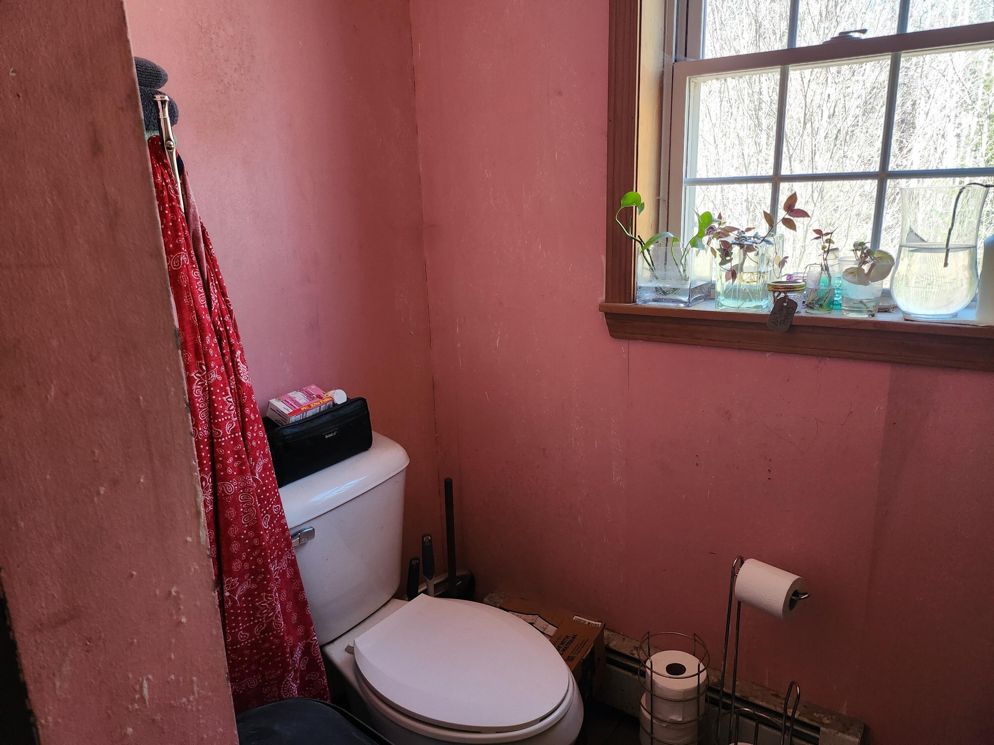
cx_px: 497
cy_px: 372
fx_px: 689
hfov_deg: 71.6
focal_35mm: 24
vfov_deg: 56.8
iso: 500
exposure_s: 1/120
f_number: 1.8
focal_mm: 5
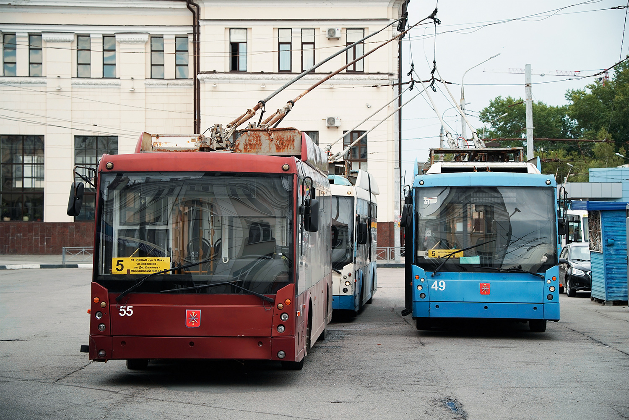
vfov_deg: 14.7
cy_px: 210
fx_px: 1625
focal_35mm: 93
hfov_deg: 21.9
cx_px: 314
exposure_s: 1/500
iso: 250
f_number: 5.6
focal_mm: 93
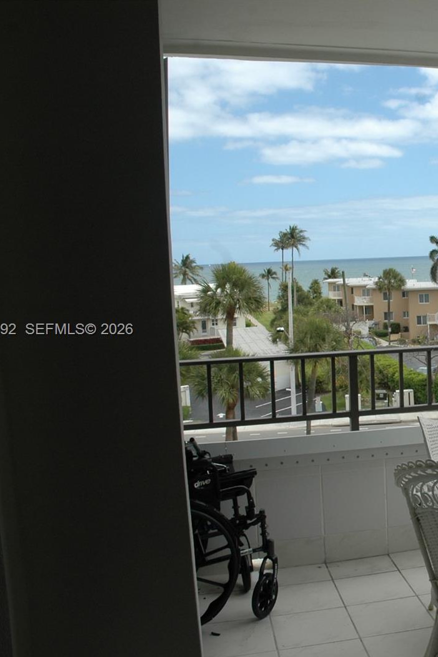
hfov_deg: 30.3
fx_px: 748
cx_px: 439
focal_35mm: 41
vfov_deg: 47.4
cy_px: 330
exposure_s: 1/500
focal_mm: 18
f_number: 11
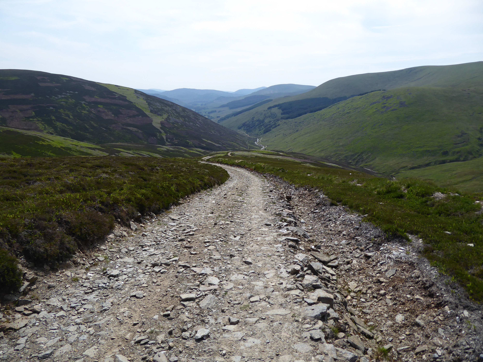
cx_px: 242
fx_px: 349
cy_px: 181
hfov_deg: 69.4
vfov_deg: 54.9
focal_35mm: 25
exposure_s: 1/1000
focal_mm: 4.3
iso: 80
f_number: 3.3
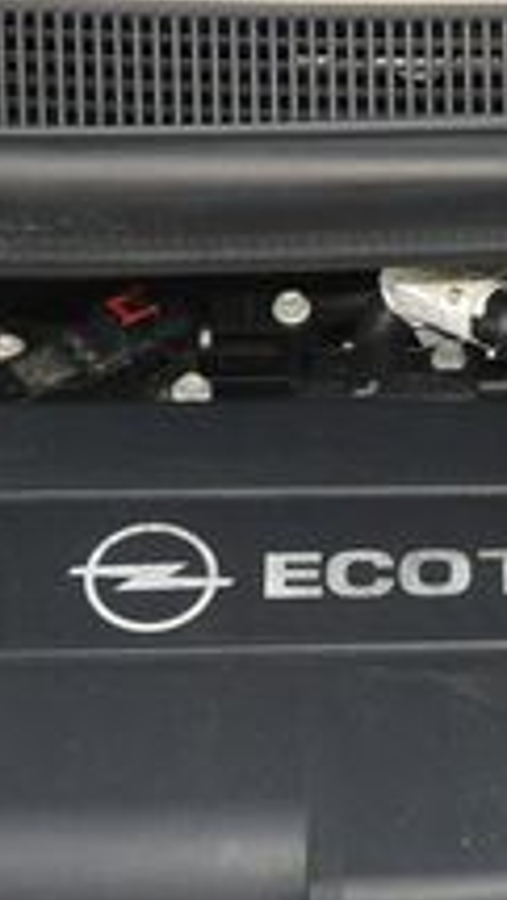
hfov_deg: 8.9
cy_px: 923
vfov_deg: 15.6
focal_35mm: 135
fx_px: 3225
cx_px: 658
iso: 160
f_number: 4.5
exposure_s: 1/250
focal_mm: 10
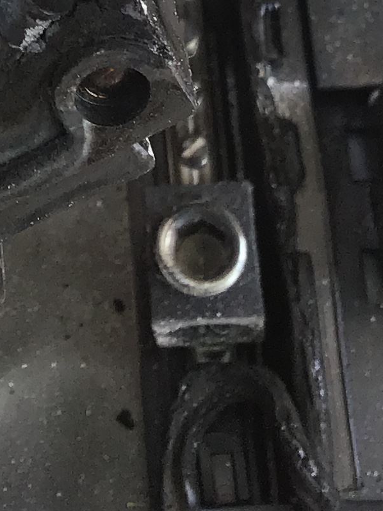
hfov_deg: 11.6
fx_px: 1873
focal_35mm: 127
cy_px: -349
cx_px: 13
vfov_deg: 14.1
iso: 32
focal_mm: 3.3
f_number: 2.4
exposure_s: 1/90
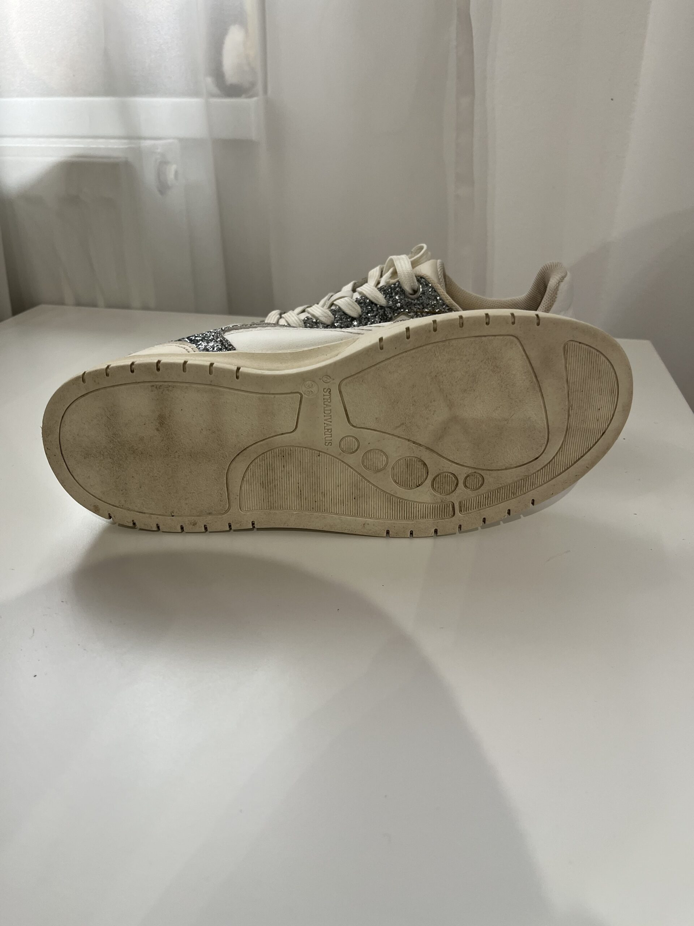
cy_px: 463
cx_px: 347
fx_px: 695
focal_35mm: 26
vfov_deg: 67.3
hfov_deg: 53.1
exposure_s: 1/122
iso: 125
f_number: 1.6
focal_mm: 5.1
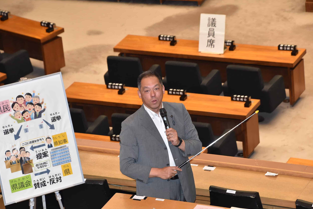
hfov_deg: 10.9
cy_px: 106
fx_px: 1636
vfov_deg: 7.3
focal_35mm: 188
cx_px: 156
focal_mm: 122
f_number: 8
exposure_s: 1/60
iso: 1600
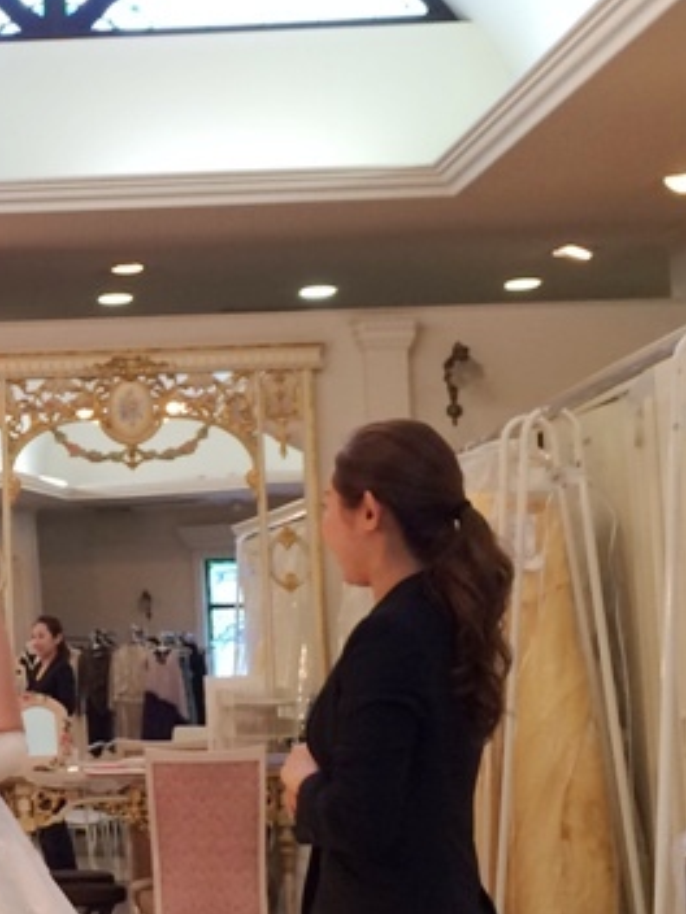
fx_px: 1797
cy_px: 460
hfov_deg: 20.6
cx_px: -62
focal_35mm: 68
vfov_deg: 28.6
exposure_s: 1/30
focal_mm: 4.15
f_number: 2.2
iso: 50
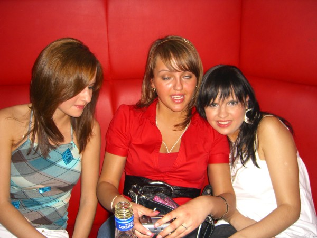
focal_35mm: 38
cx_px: 158
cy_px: 119
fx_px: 348
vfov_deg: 37.7
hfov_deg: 49.0
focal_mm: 7.9
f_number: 2.8
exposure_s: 1/60
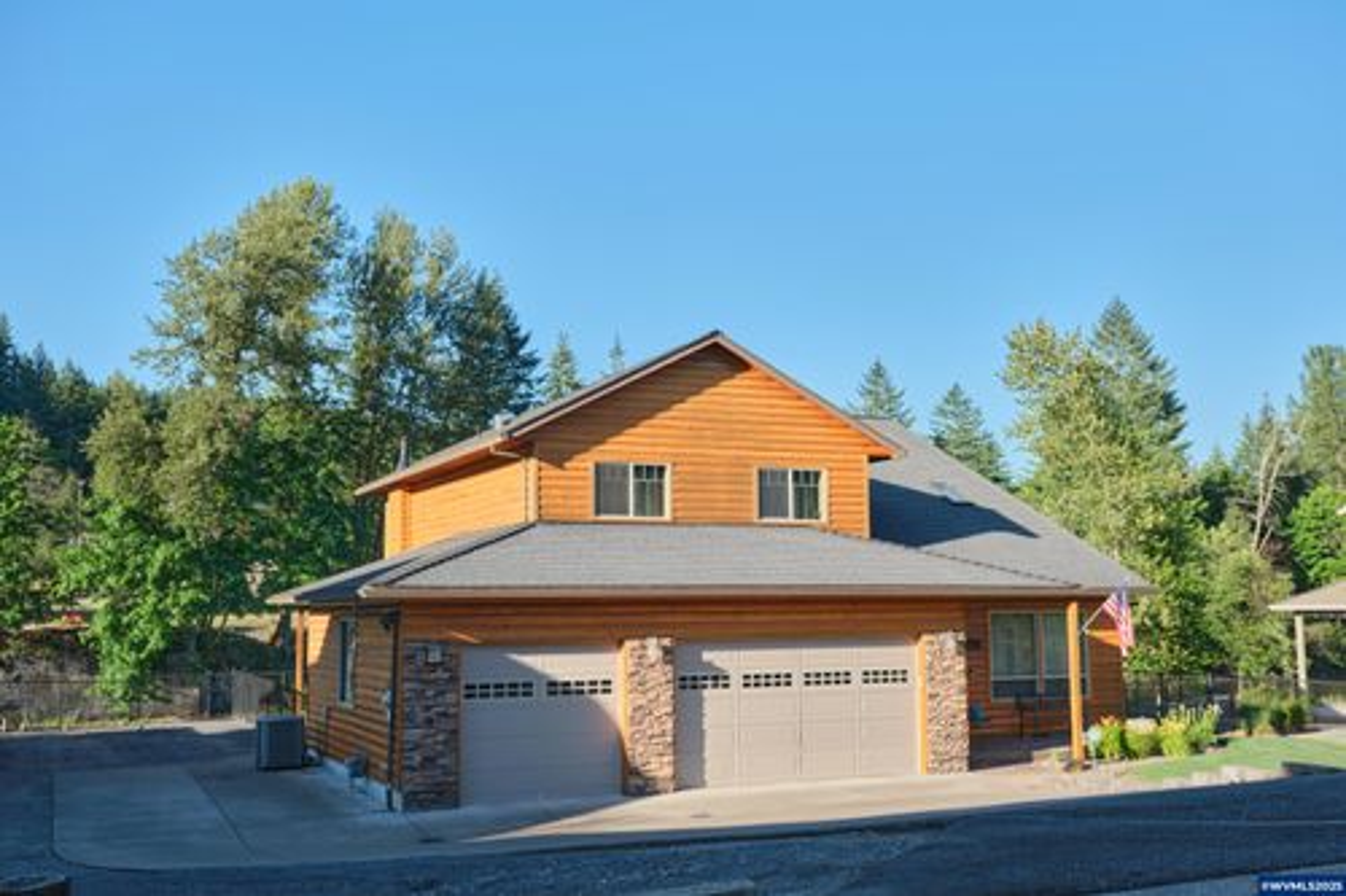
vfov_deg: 41.1
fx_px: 1196
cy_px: 448
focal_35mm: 32
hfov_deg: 58.7
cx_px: 673
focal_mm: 21.2
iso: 125
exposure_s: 1/200
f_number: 5.6
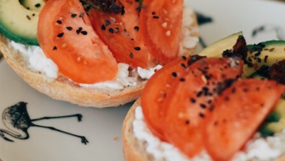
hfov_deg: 12.0
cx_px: 168
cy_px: 6
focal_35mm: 179
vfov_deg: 6.8
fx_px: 1353
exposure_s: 1/800
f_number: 1.8
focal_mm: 50
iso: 100
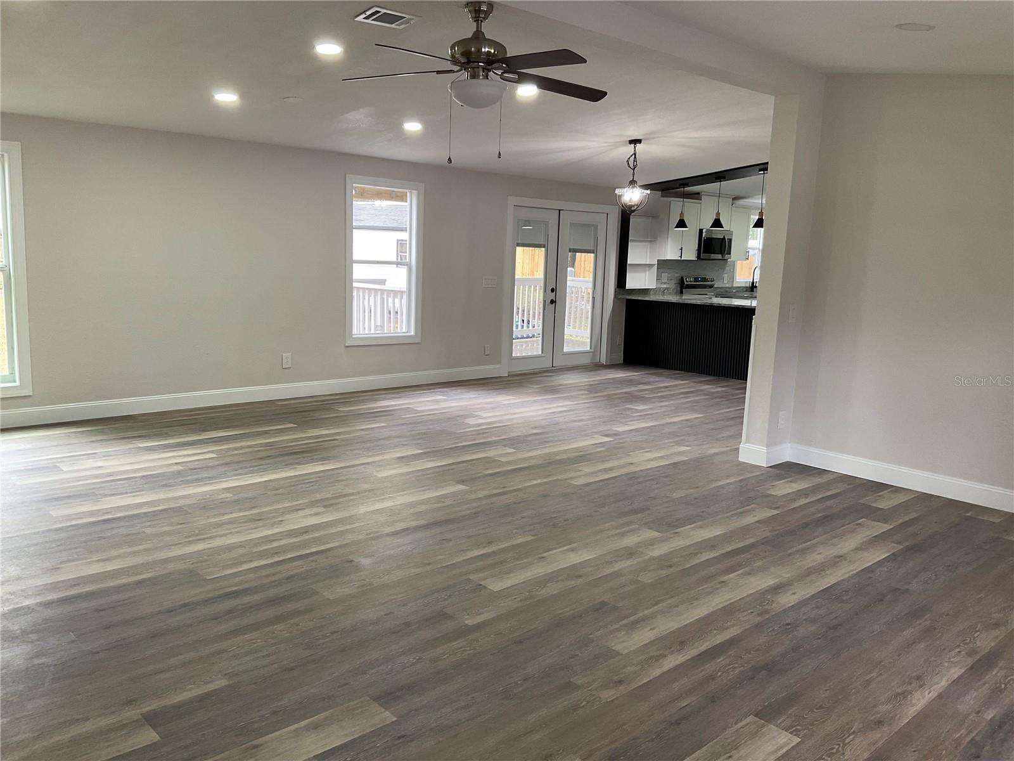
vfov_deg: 48.2
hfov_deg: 61.7
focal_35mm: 29
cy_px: 380
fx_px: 849
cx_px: 507
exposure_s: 1/60
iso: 50
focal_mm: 3
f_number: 1.8
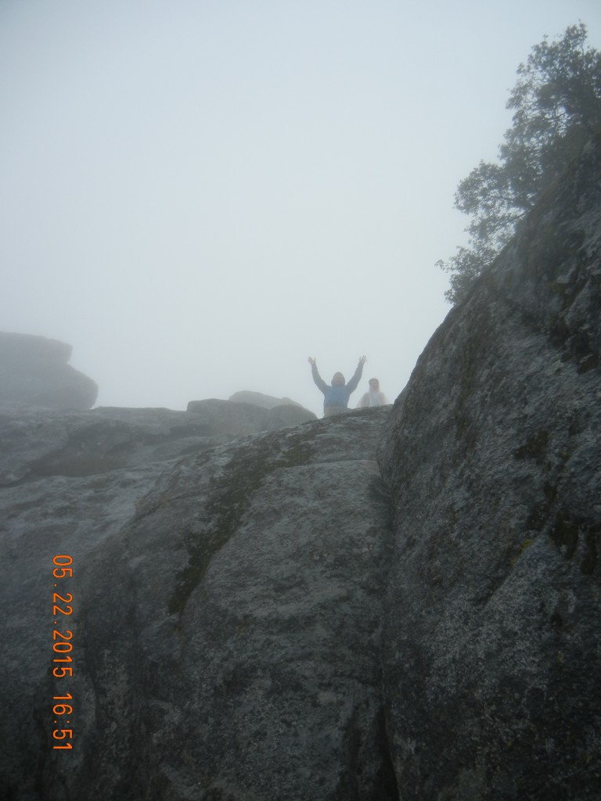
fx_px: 694
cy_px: 400
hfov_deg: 46.8
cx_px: 300
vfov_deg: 60.0
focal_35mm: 30
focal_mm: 5.4
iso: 160
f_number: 7
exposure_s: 1/436
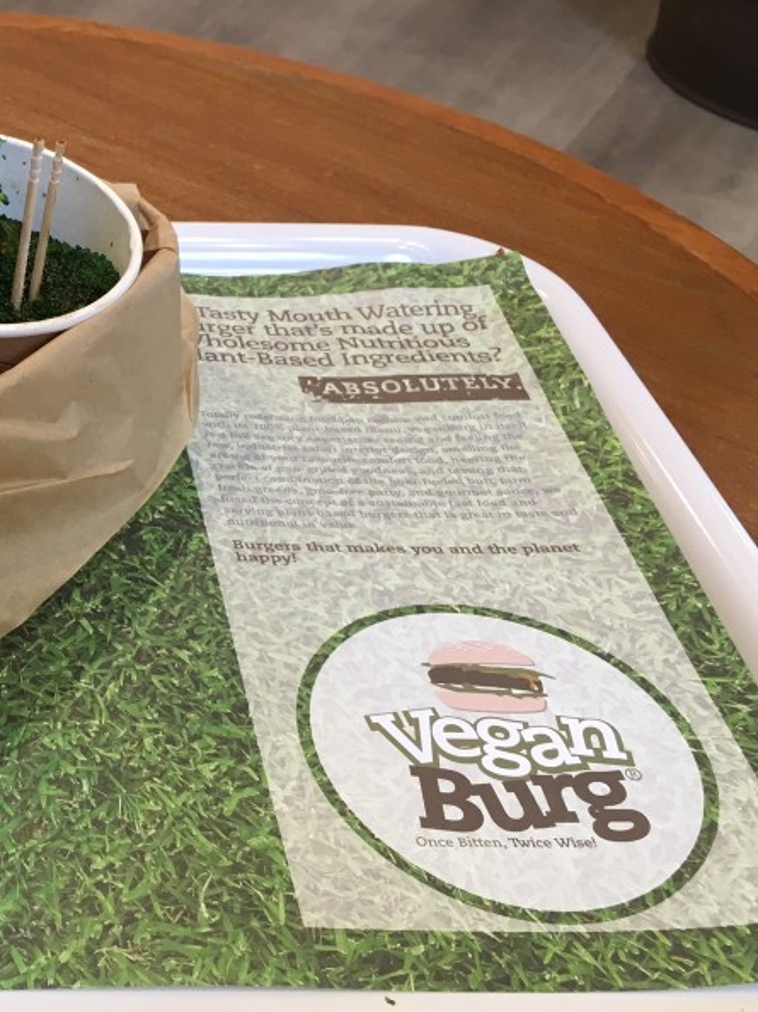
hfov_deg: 26.9
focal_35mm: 50
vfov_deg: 38.2
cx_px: -55
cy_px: 462
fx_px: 1461
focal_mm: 4.15
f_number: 2.2
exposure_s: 1/30
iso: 64
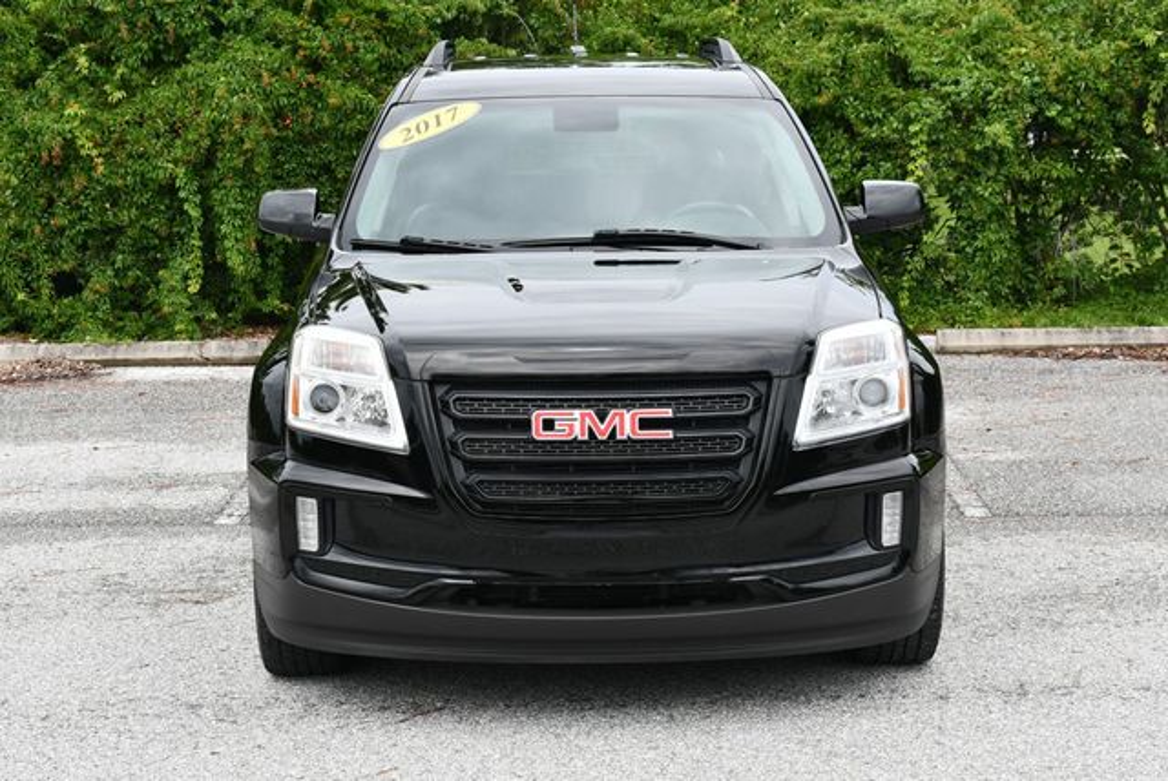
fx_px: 2598
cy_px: 390
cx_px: 584
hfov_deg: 25.3
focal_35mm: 80
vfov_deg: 17.1
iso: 180
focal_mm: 40
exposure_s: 1/250
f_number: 8
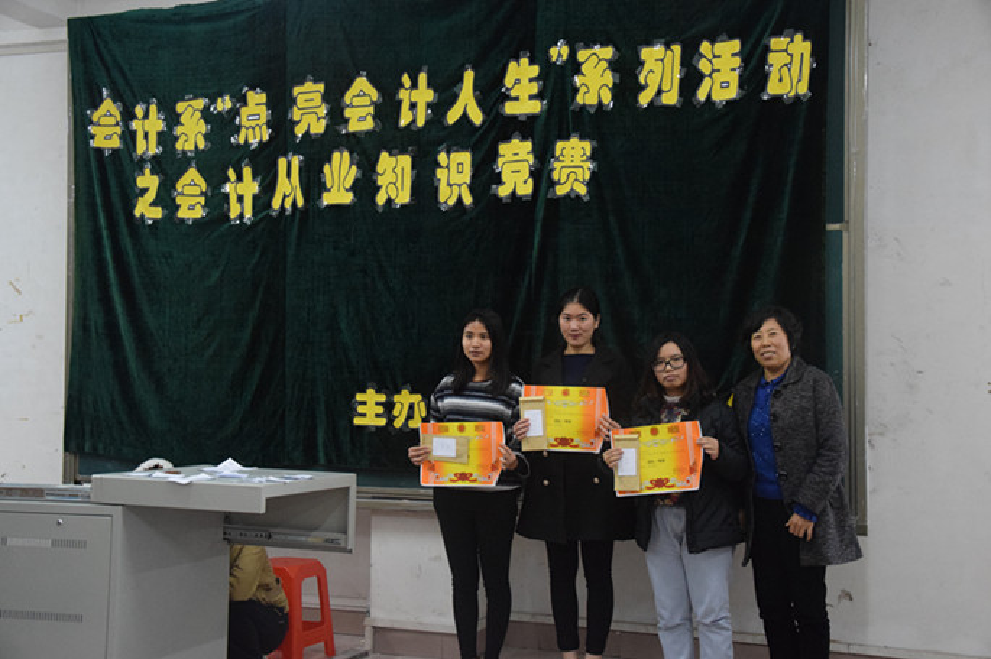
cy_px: 330
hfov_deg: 41.1
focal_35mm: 48
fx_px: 1321
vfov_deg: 28.0
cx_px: 496
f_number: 4.2
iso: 3200
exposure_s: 1/60
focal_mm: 32
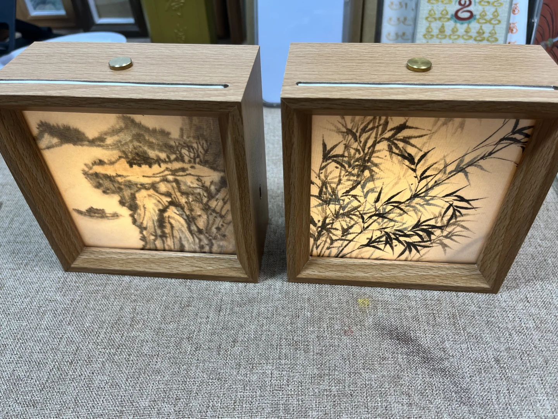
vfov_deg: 53.1
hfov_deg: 67.3
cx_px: 279
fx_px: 419
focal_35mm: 26
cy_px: 210
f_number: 1.6
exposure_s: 1/100
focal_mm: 5.1
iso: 50
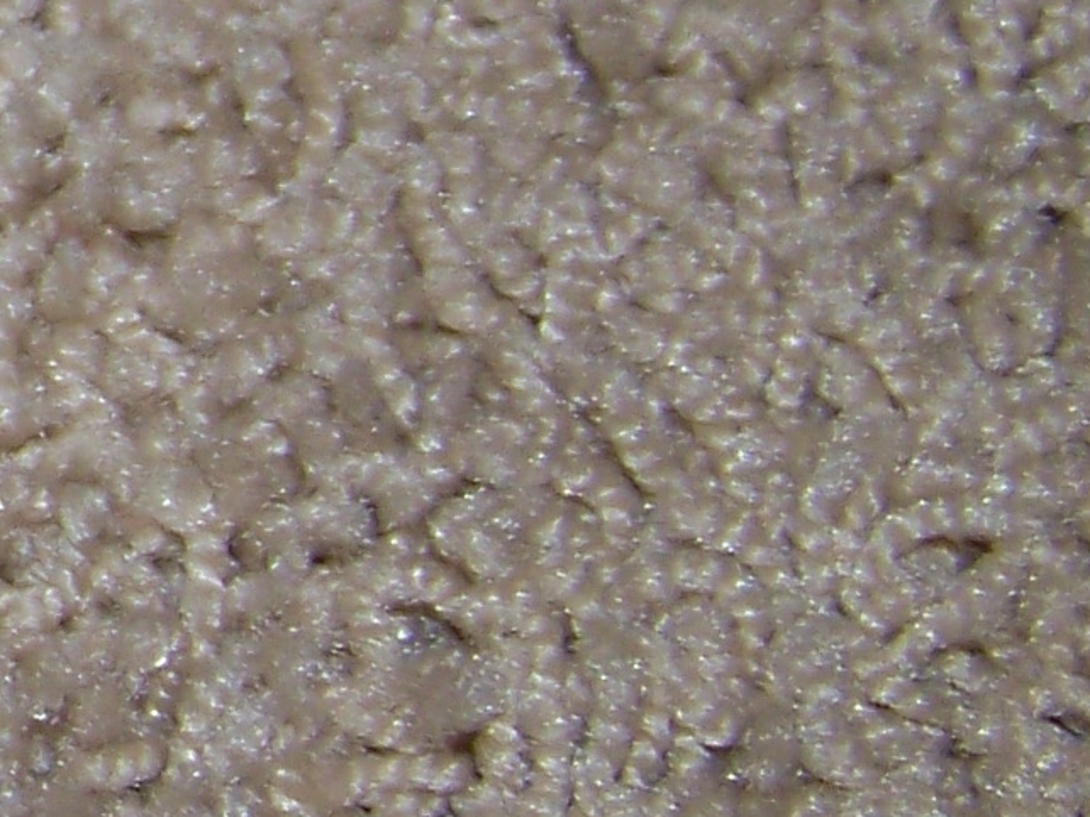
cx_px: -1209
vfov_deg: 8.6
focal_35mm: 172
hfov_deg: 10.4
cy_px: -46
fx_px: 5415
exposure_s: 1/30
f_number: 2.8
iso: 64
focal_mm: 5.85
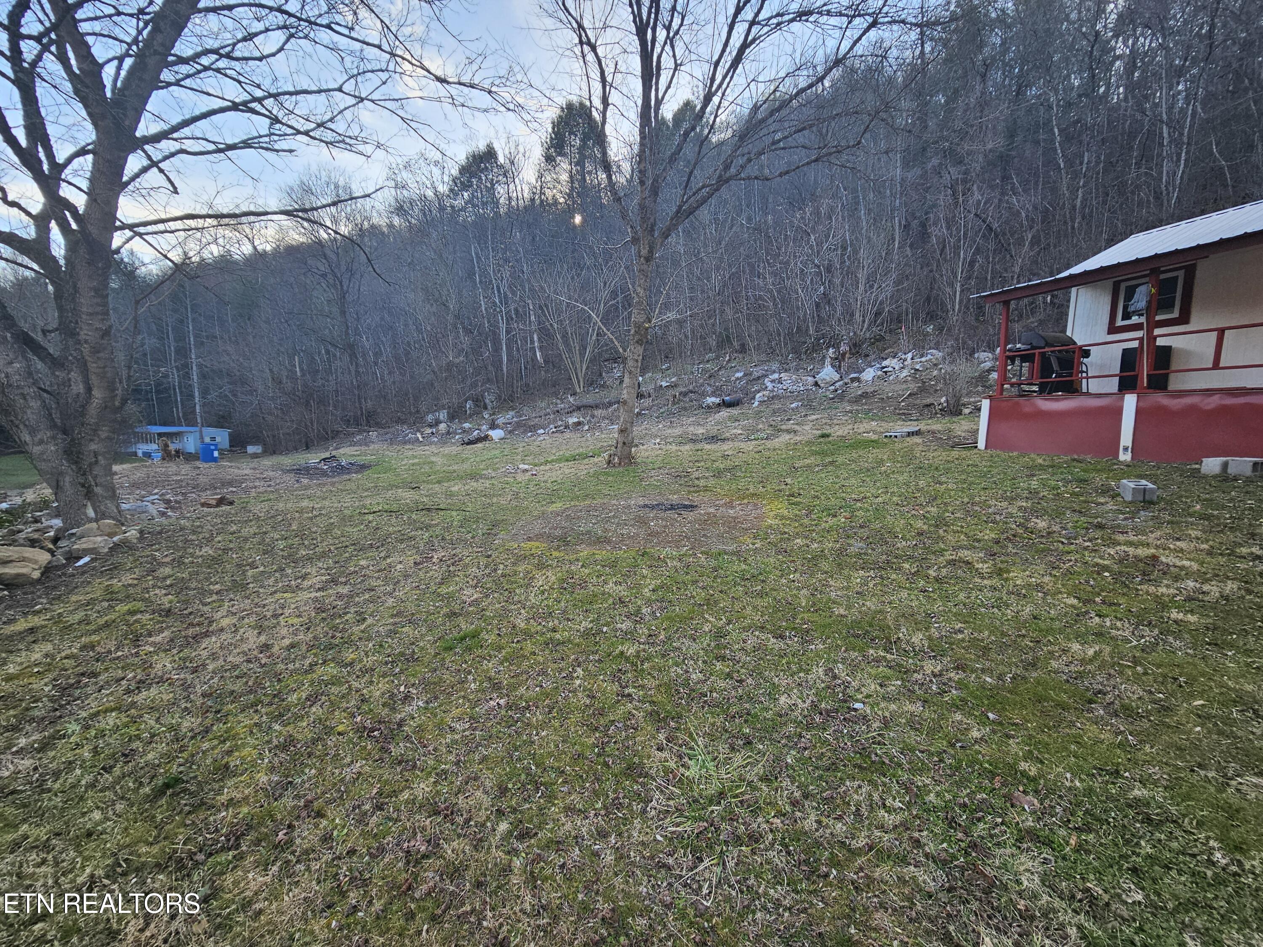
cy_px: 474
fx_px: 474
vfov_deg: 89.9
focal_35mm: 13
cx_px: 632
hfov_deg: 106.2
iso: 50
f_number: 2.2
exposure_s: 1/349
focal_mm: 2.2
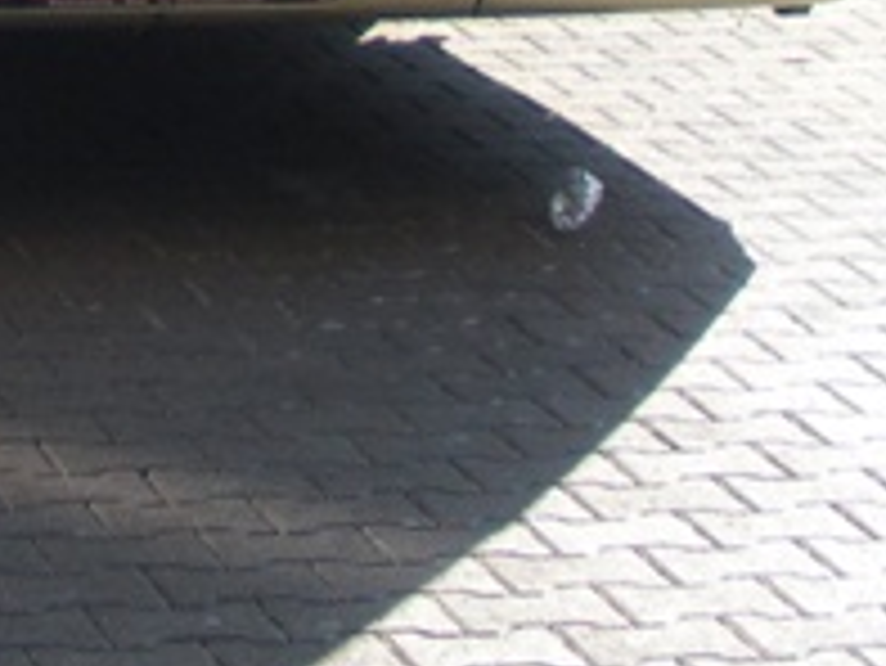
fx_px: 4789
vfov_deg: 7.4
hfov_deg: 10.3
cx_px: -301
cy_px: -936
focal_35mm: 187
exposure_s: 1/170
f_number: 3.5
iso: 64
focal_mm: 6.3
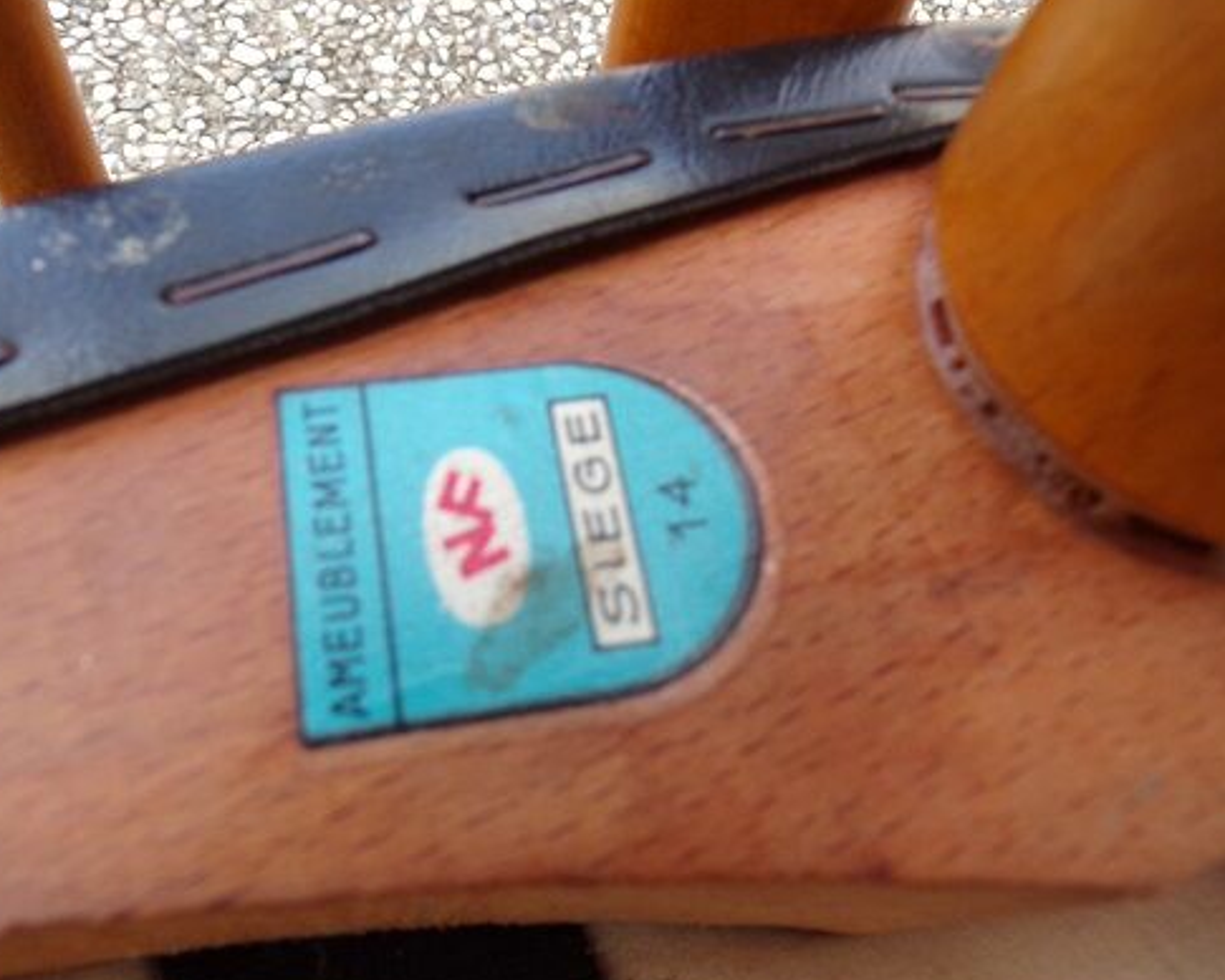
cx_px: 558
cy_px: 493
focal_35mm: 29
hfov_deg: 60.3
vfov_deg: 50.0
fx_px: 1051
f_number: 4.3
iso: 80
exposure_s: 1/70
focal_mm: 4.3
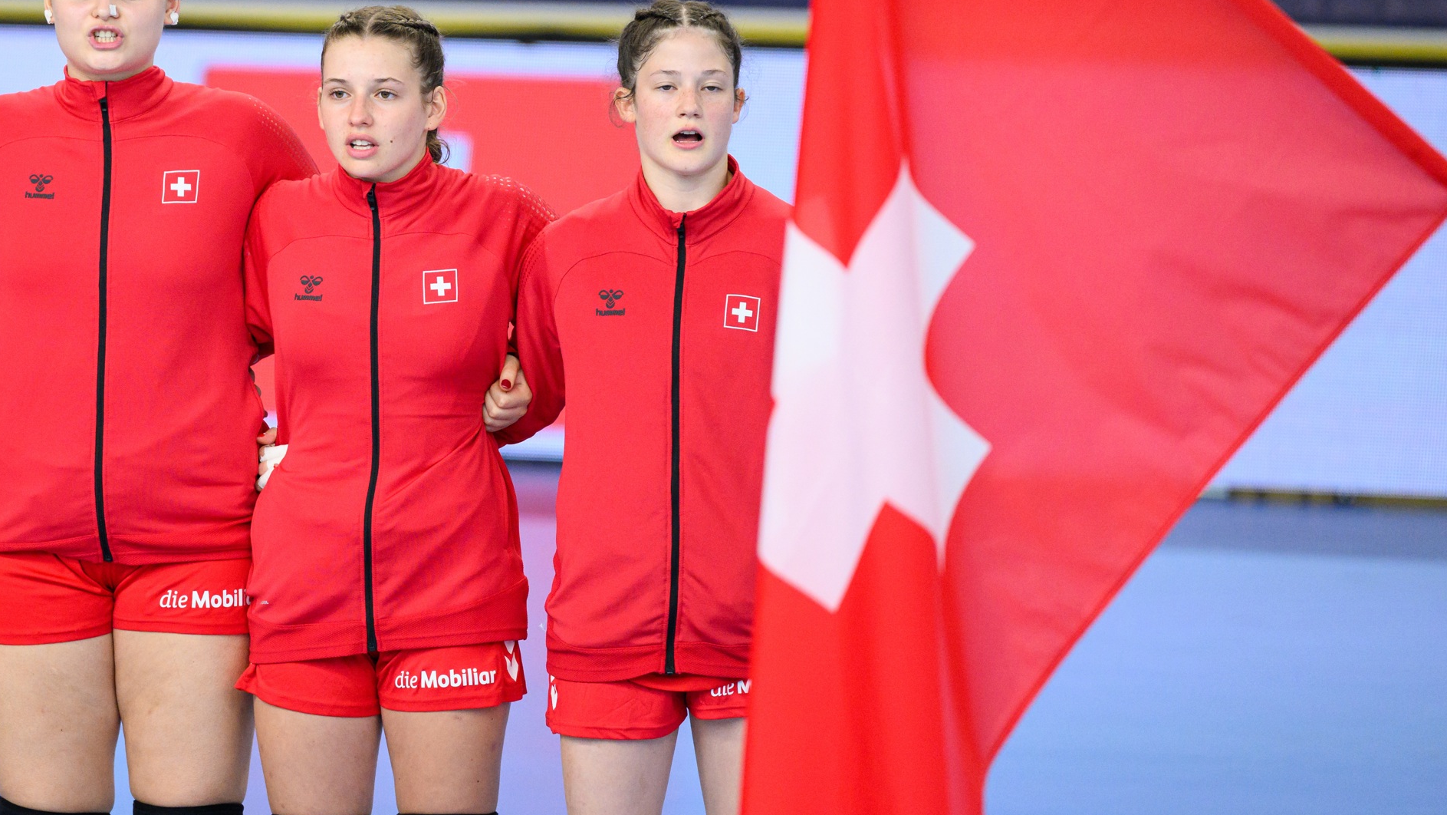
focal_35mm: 333
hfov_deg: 6.5
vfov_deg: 3.7
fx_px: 12778
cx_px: 307
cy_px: 348
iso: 2500
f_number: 2.8
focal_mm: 200
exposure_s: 1/1600
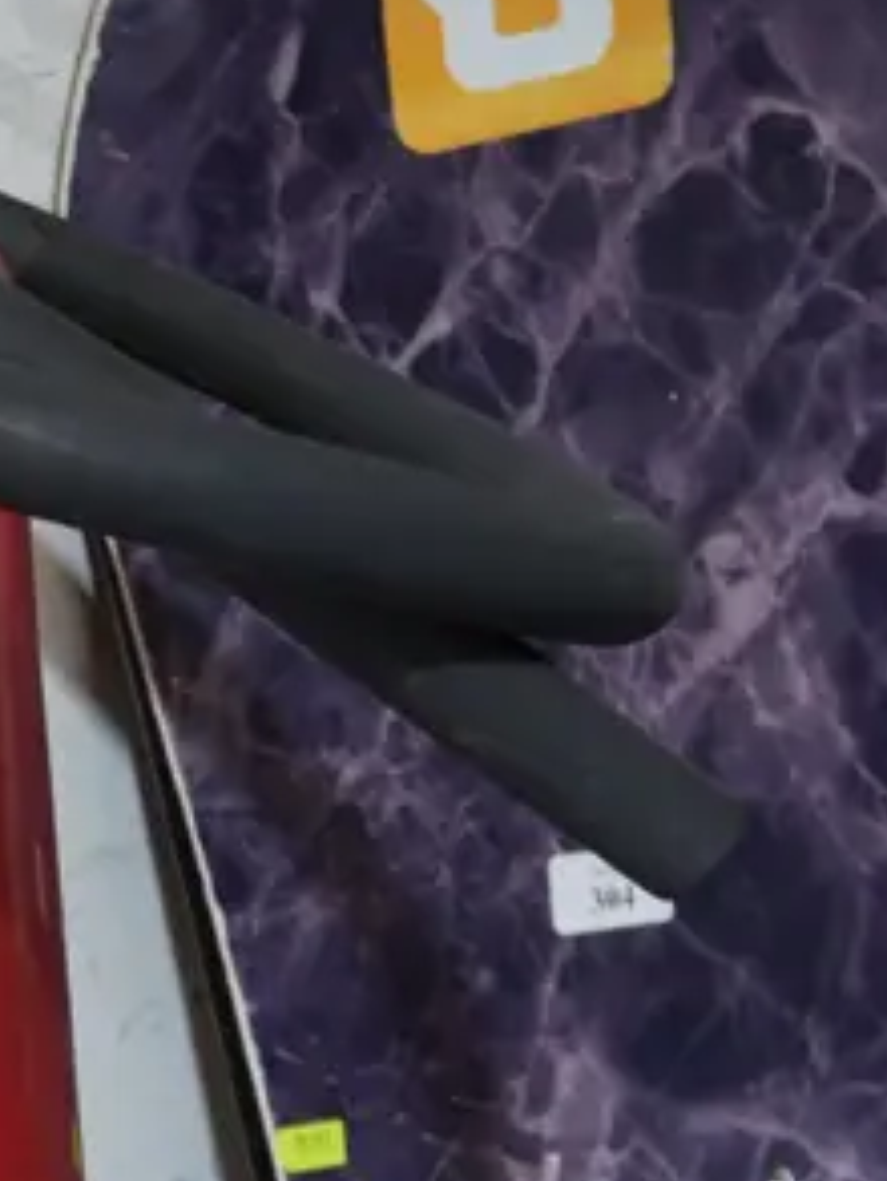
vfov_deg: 18.6
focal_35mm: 105
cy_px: 806
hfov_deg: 13.2
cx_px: -498
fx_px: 3585
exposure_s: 1/60
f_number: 3.6
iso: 640
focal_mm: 15
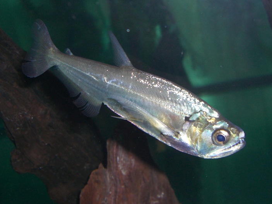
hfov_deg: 49.0
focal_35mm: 38
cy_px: 102
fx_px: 299
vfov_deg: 37.7
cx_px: 136
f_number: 5.6
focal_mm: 7.9
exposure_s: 1/60
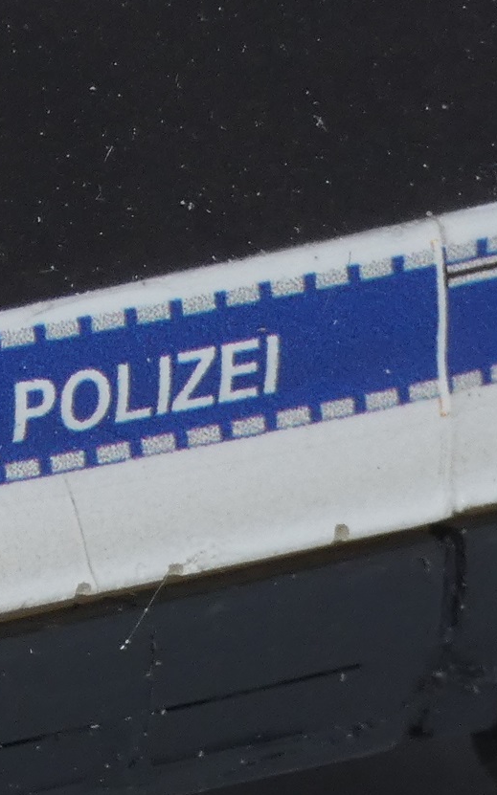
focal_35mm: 582
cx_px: -59
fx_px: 12620
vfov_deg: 3.6
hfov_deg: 2.3
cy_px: 225
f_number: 5.2
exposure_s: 1/60
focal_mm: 23.7
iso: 100
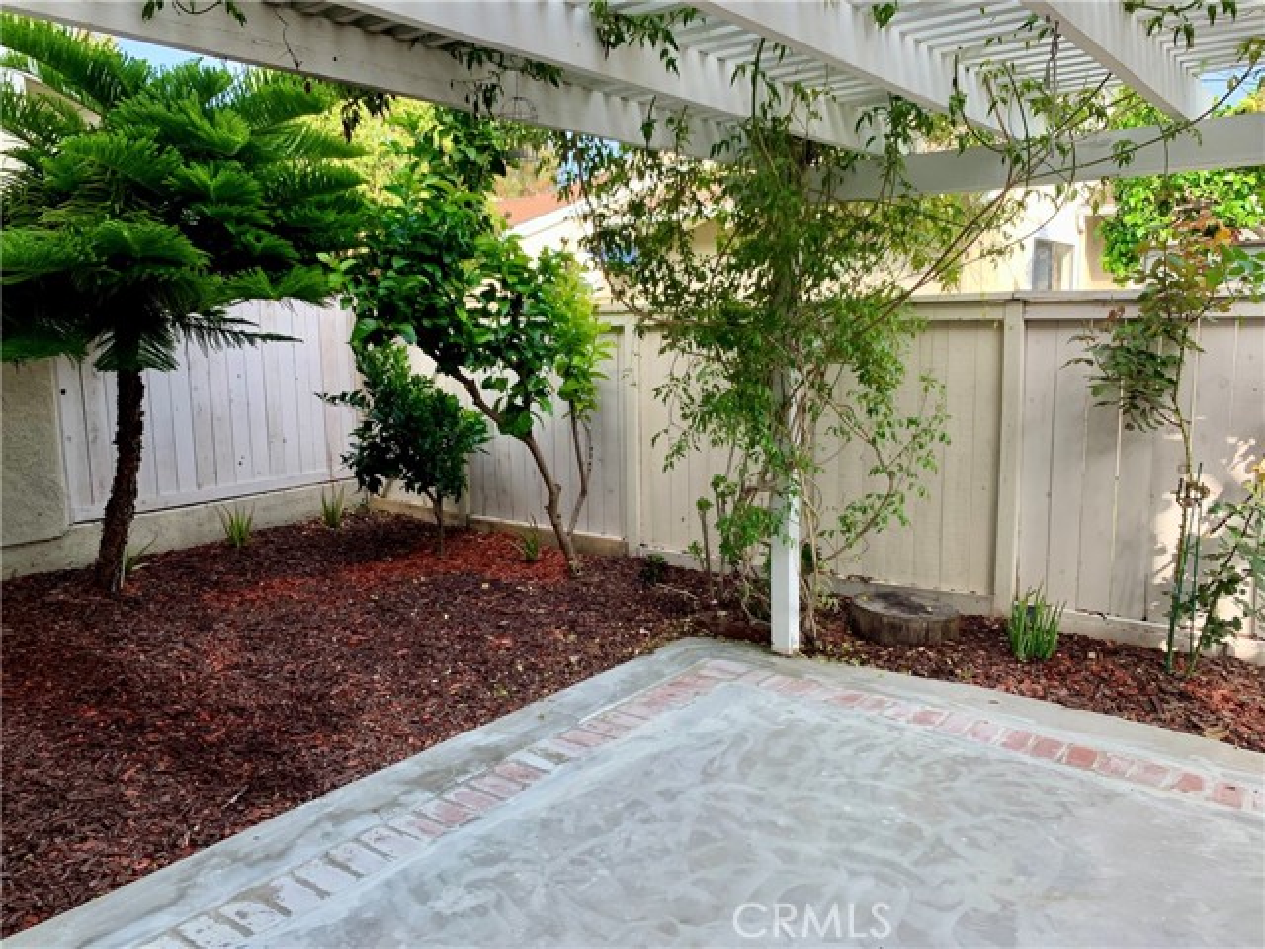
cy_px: 474
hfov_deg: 67.3
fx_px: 950
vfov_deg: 53.1
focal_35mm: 26
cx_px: 632
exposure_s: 1/241
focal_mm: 4.25
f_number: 1.8
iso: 25
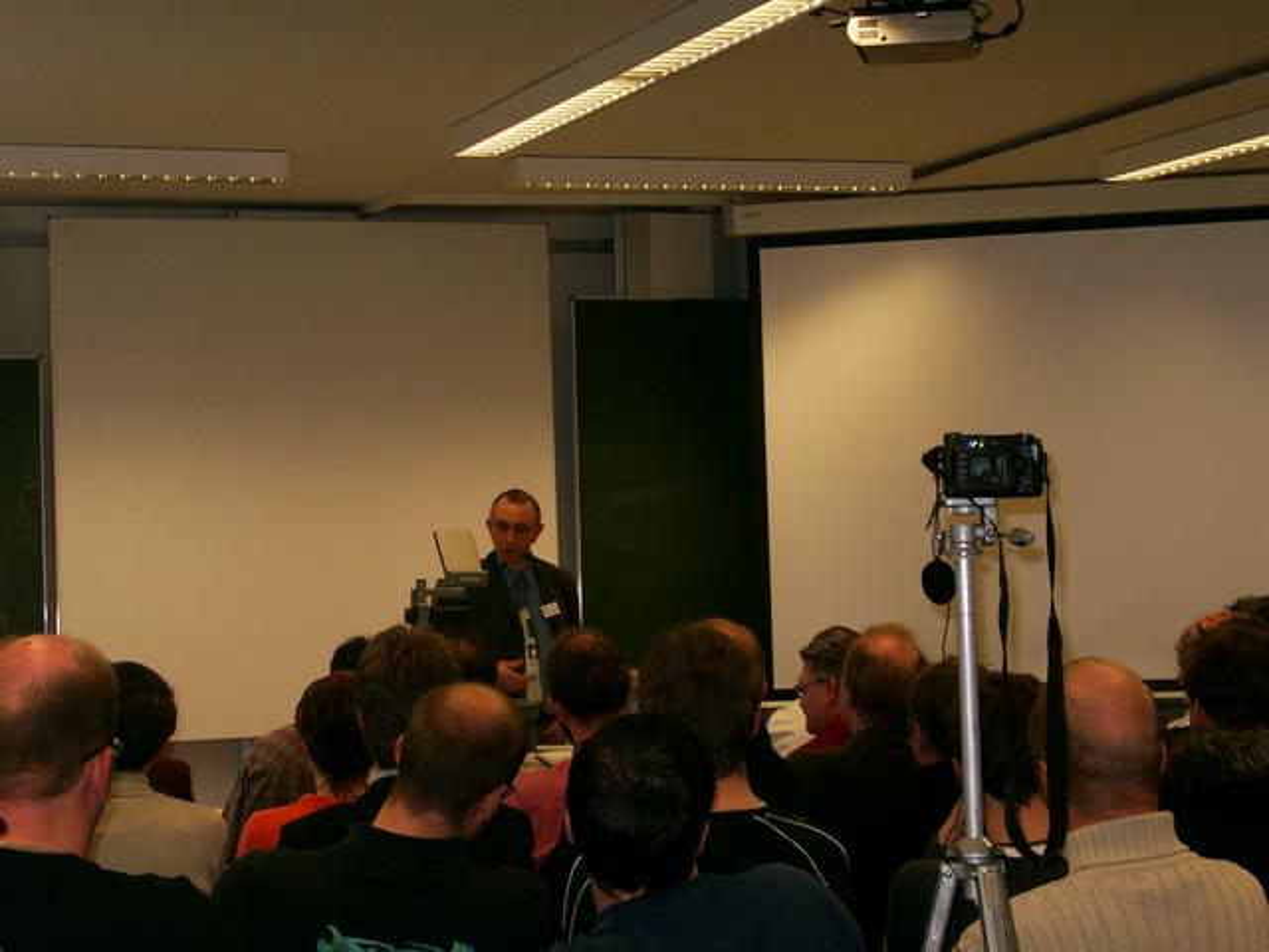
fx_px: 3153
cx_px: 634
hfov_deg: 22.8
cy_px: 476
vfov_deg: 17.2
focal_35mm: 86
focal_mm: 17.7
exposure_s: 1/60
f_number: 4.2
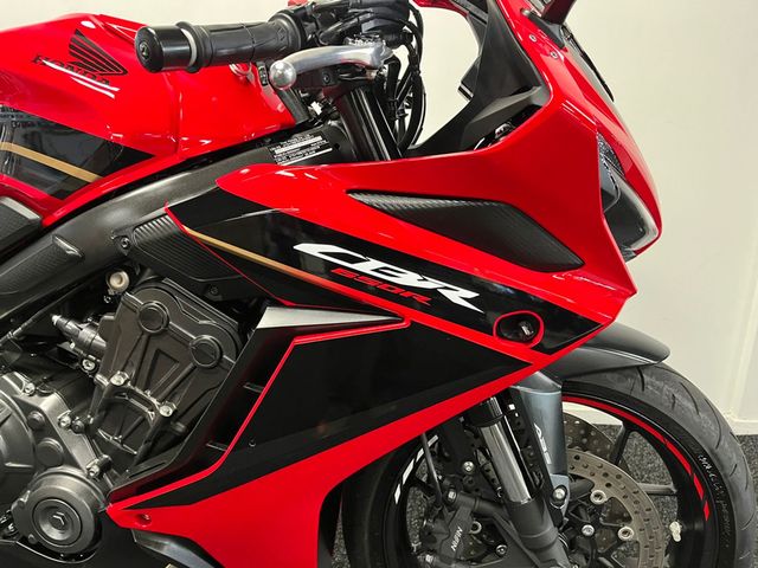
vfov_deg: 53.1
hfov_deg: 67.3
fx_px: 569
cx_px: 379
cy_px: 284
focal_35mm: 26
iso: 500
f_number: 1.6
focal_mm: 5.1
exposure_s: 1/50
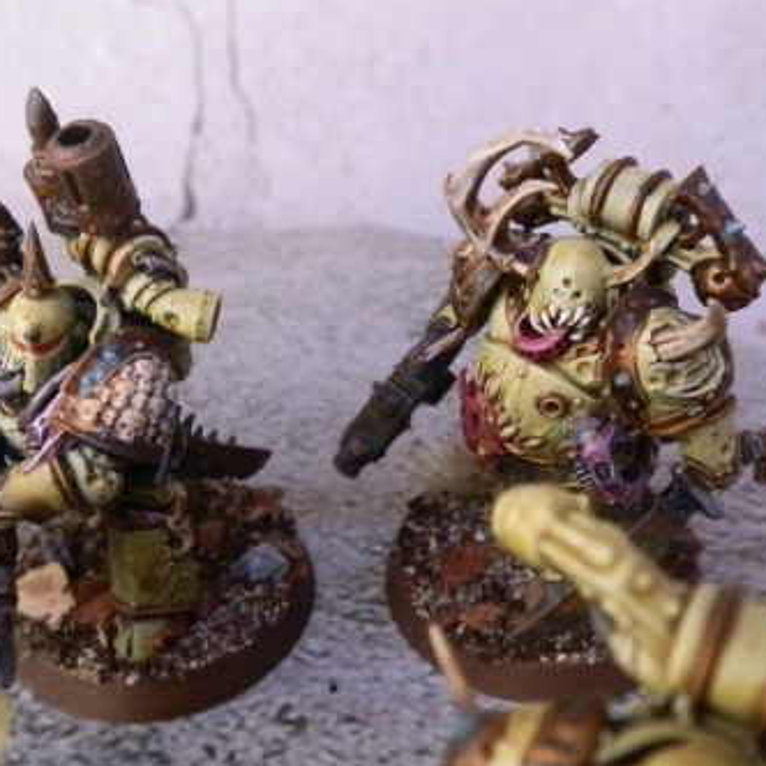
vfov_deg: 41.8
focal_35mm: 40
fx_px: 1001
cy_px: 365
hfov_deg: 41.8
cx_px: 346
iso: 400
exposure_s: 1/100
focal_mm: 5
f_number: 3.1
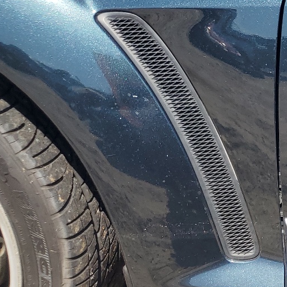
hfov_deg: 20.2
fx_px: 675
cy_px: 116
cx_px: 444
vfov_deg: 24.0
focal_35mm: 72
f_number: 1.5
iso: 50
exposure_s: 1/2000
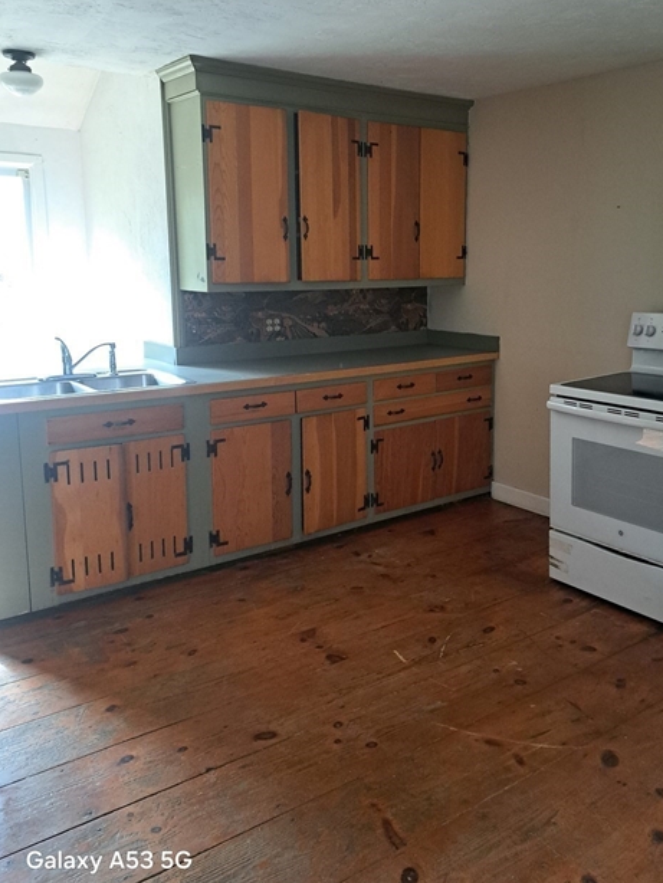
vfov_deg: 59.7
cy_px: 374
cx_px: 388
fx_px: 766
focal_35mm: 30
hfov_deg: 46.6
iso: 160
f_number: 1.8
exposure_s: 1/60
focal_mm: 5.23
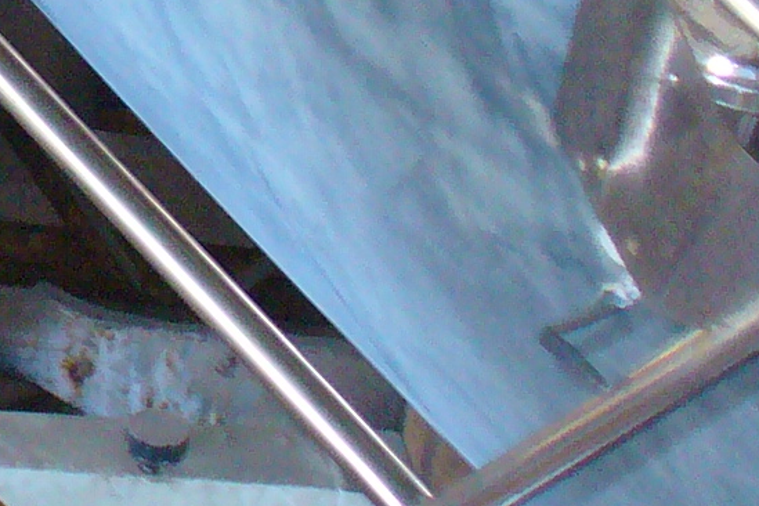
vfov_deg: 5.8
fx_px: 4912
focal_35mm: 233
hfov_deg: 8.4
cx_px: -776
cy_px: -438
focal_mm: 7.9
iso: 300
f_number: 3
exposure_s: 1/60
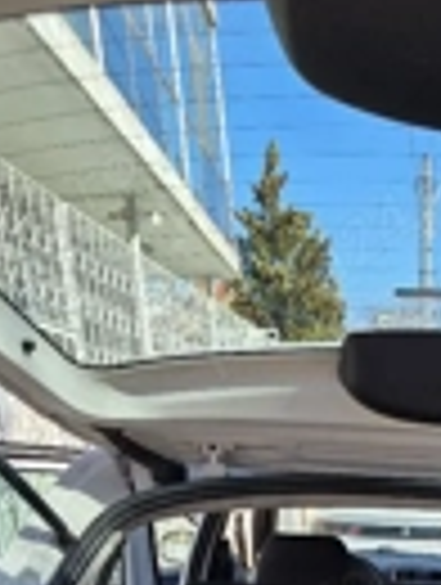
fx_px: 677
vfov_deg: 37.9
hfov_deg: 33.3
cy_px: 662
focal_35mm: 40
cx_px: 432
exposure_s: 1/1111
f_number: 1.9
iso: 40
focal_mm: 2.2
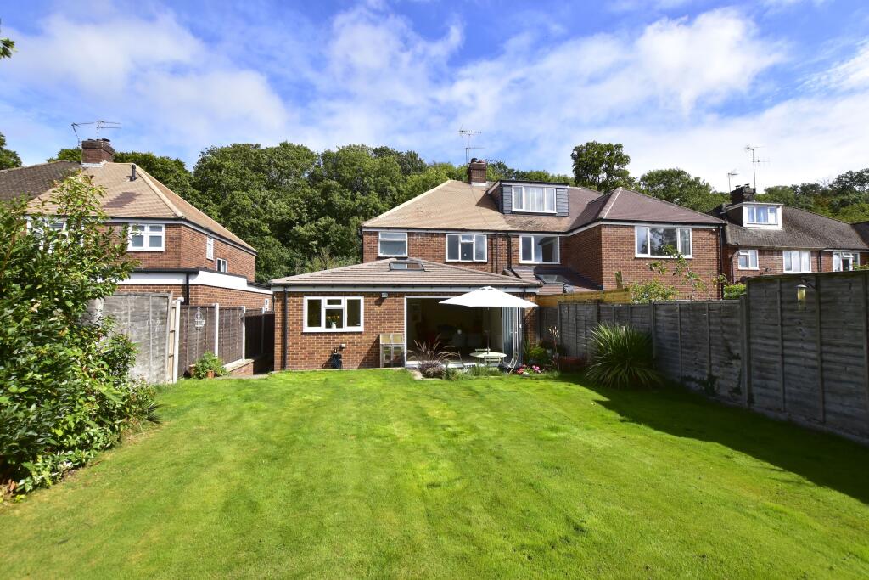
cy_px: 290
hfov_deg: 100.4
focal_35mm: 15
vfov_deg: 77.3
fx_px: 362
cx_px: 434
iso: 640
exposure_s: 1/1000
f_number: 8
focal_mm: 10
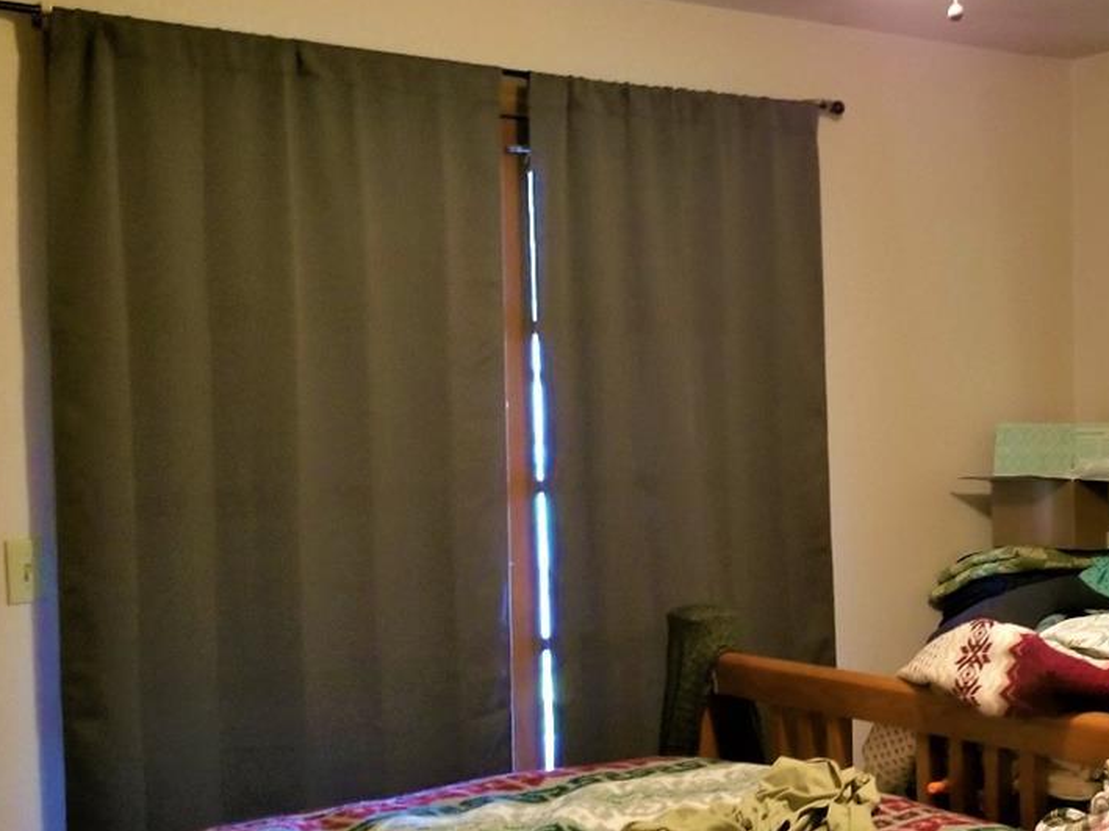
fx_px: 1761
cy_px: 535
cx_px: 979
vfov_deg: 26.4
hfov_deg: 33.3
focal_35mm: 55
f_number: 1.7
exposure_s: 1/10
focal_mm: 4.25
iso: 250
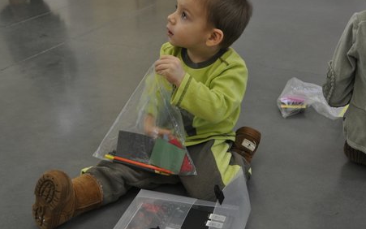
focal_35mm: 53
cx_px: 185
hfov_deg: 38.2
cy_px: 132
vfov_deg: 24.4
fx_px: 529
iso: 800
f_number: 3.8
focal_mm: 26
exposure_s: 1/60
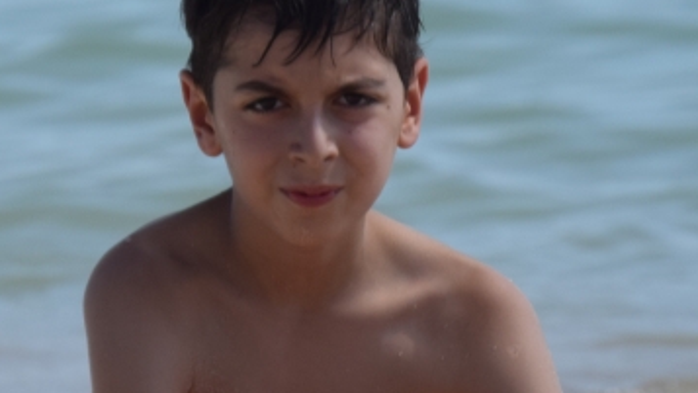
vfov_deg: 1.3
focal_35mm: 901
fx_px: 16680
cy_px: -33
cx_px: 248
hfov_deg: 2.4
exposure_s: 1/1000
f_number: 5.6
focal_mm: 200
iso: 400
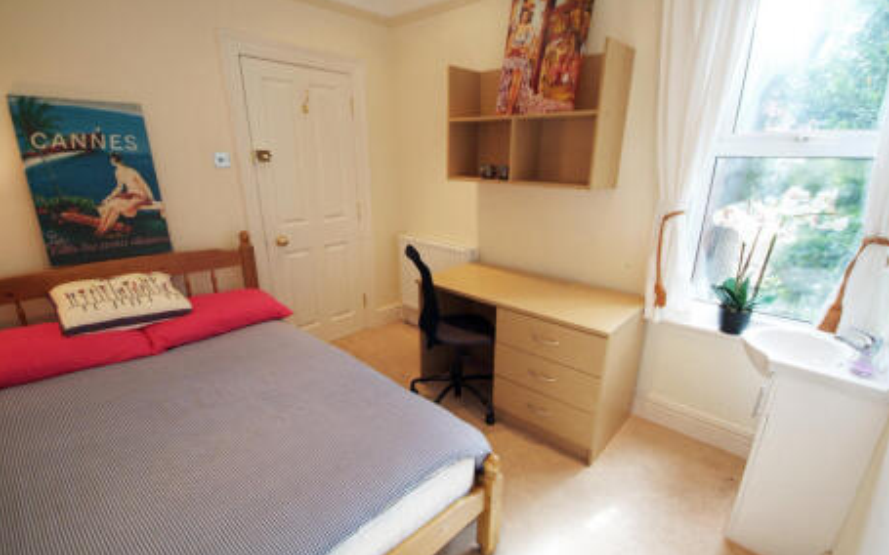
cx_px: 445
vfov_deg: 71.2
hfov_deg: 97.8
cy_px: 290
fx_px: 388
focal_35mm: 16
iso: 400
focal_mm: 10
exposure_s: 1/45
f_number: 4
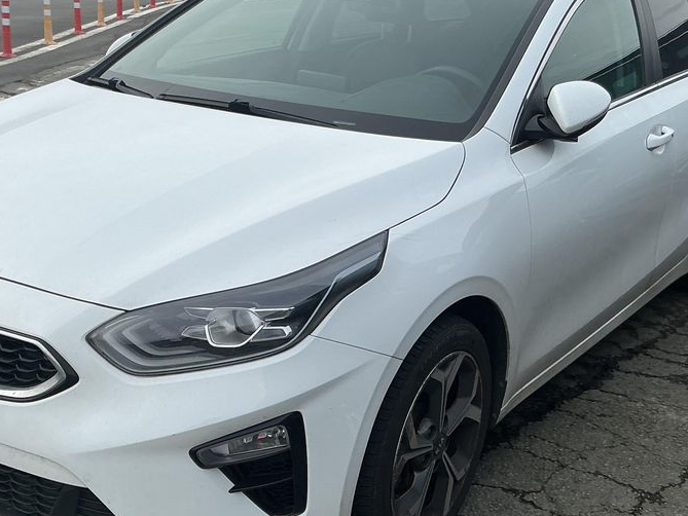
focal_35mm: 52
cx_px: 307
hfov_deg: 36.8
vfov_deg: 28.0
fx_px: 1034
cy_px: 286
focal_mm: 3
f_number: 1.8
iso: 25
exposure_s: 1/770
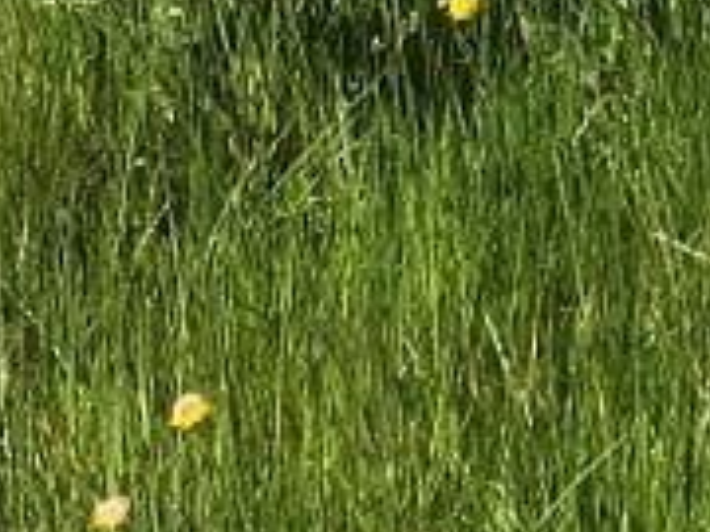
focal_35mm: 184
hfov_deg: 10.2
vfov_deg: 7.2
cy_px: -1080
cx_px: 1199
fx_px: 3774
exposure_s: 1/1570
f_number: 2.2
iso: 25
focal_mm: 4.15
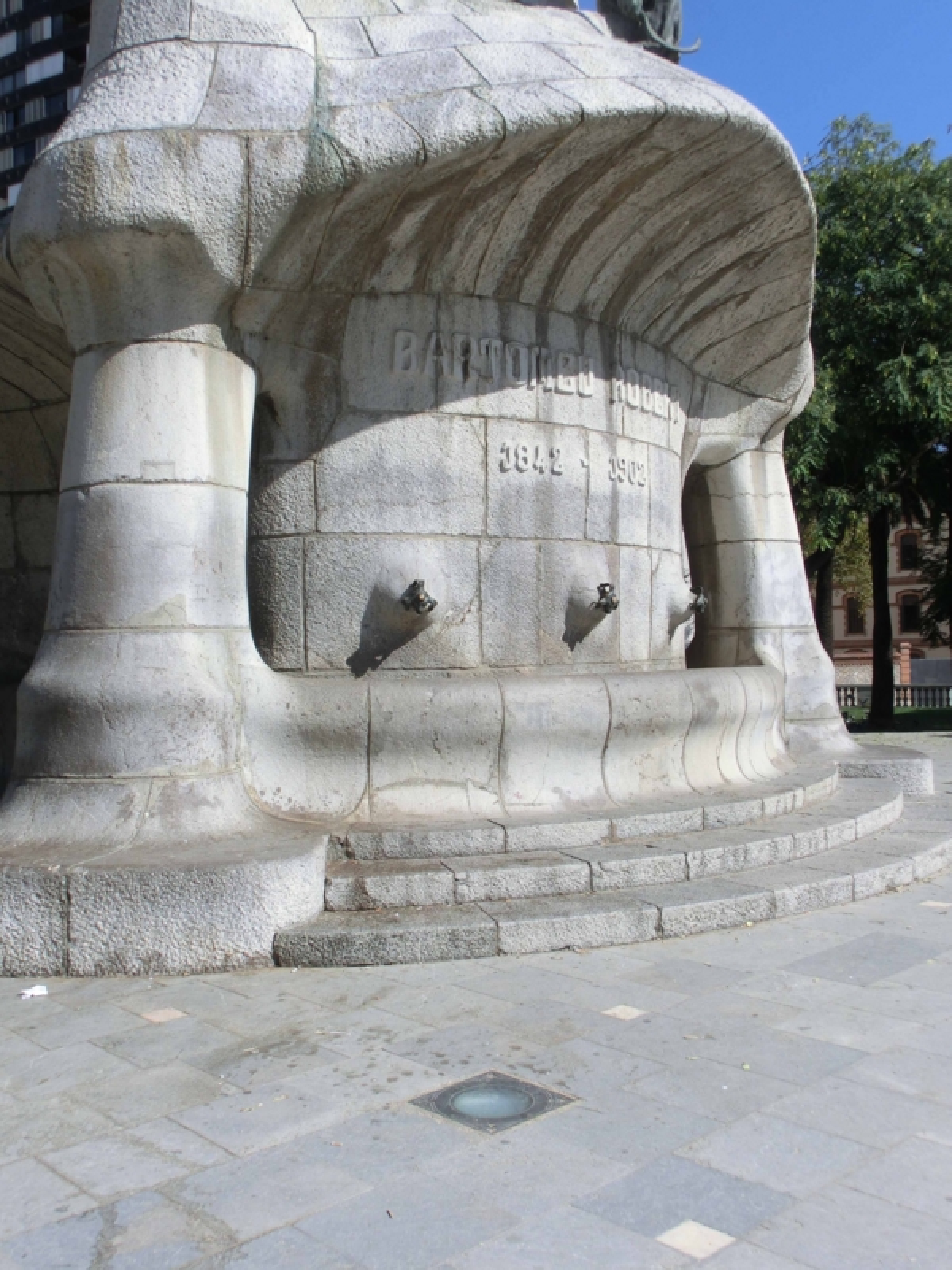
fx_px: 1357
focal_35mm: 37
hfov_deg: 38.7
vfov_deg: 50.1
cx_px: 476
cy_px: 635
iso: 100
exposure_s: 1/200
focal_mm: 6.61
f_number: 9.9
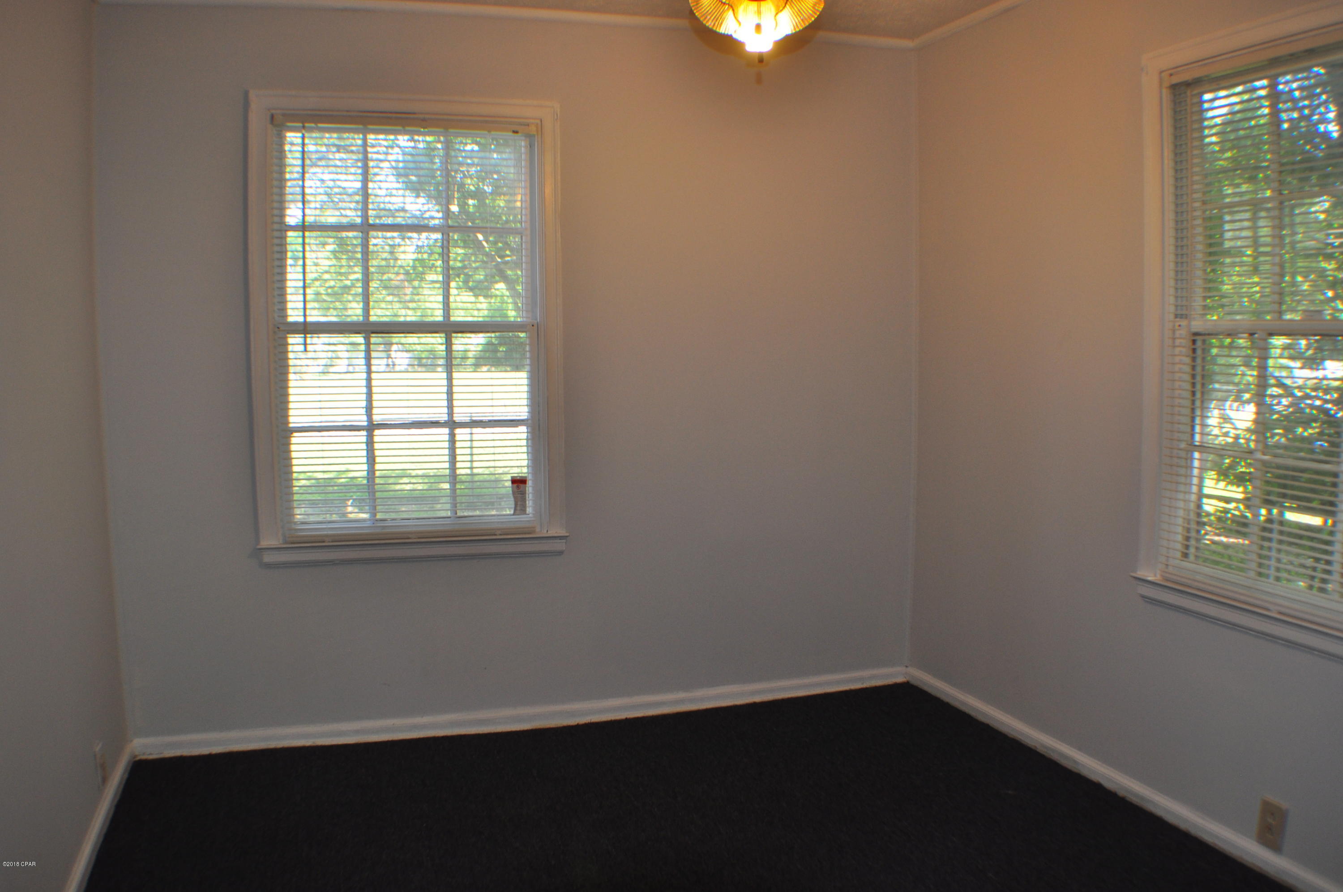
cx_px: 672
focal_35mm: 36
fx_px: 1341
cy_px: 446
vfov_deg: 36.8
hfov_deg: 53.2
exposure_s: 1/60
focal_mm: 24
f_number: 5.6
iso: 320
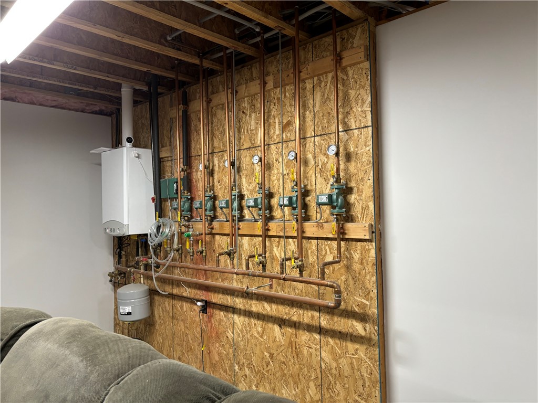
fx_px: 404
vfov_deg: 53.1
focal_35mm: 26
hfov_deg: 67.3
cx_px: 269
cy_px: 202
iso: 160
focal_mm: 5.96
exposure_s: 1/60
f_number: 1.6
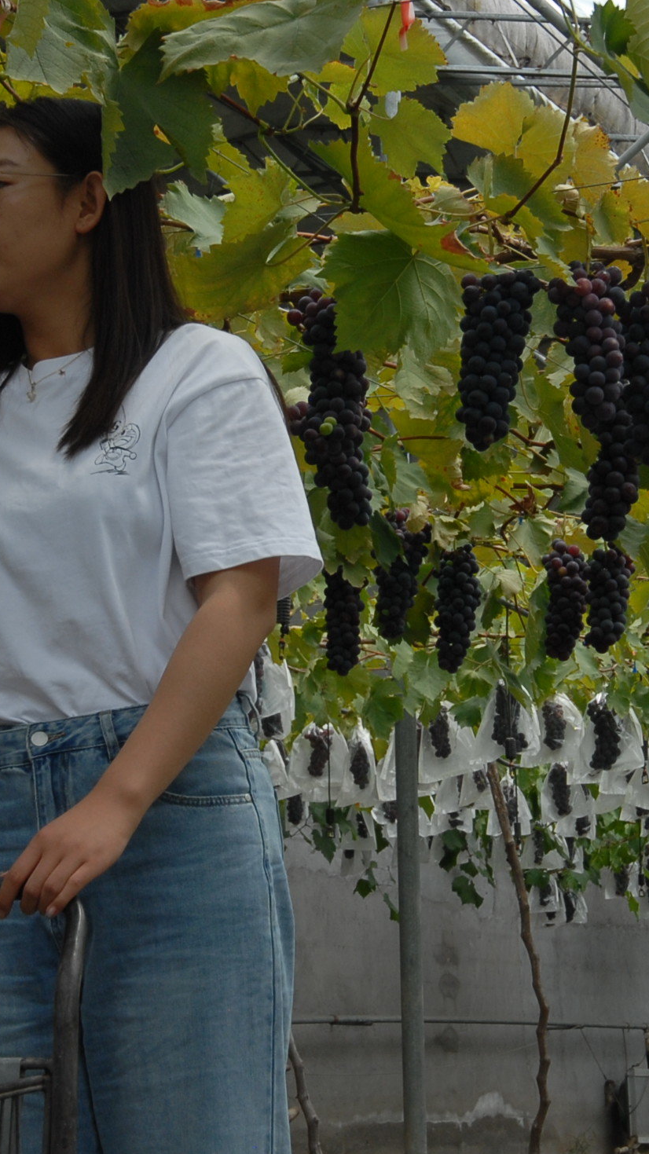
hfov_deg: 13.4
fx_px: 2755
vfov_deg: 23.7
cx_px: 321
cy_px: 599
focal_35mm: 90
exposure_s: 1/160
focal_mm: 29
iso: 200
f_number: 8
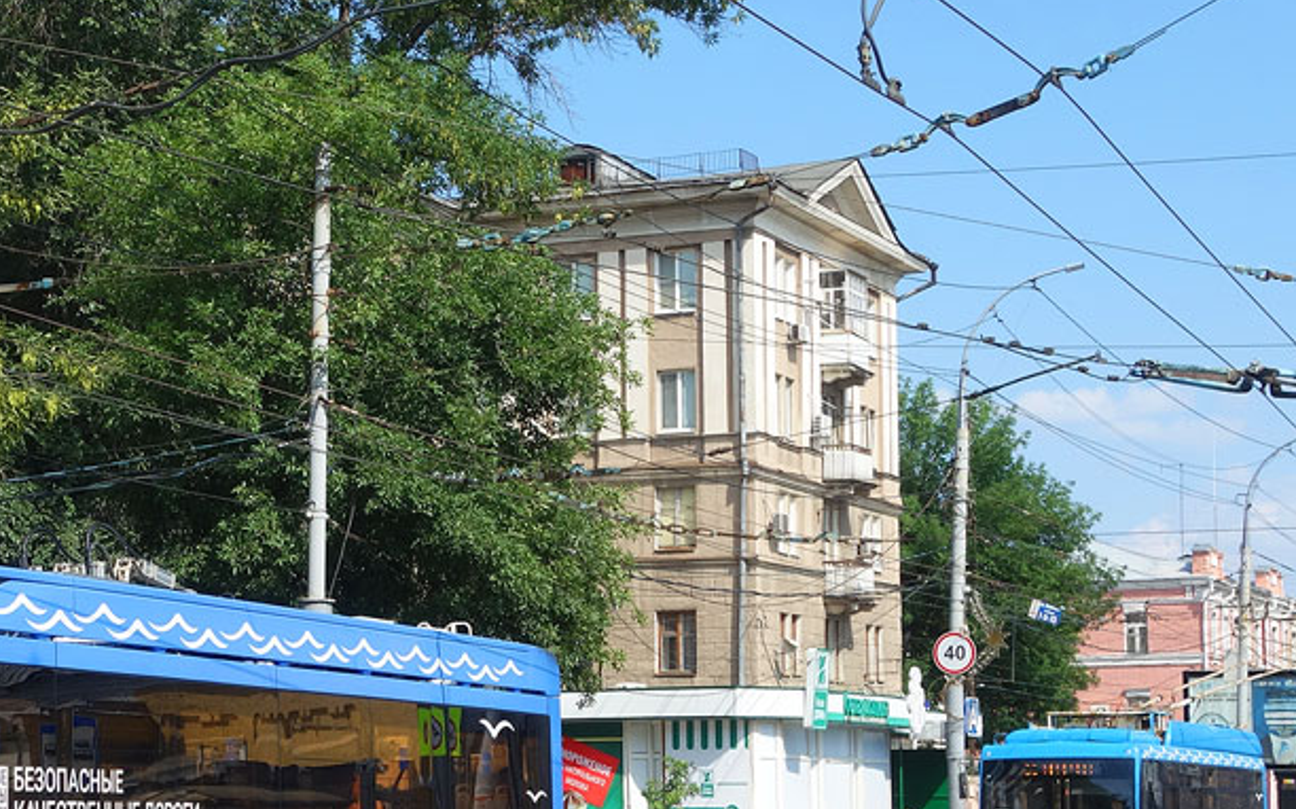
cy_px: 428
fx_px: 2683
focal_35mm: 76
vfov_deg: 17.1
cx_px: 214
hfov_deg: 26.5
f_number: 5.6
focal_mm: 14.23
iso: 125
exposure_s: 1/400
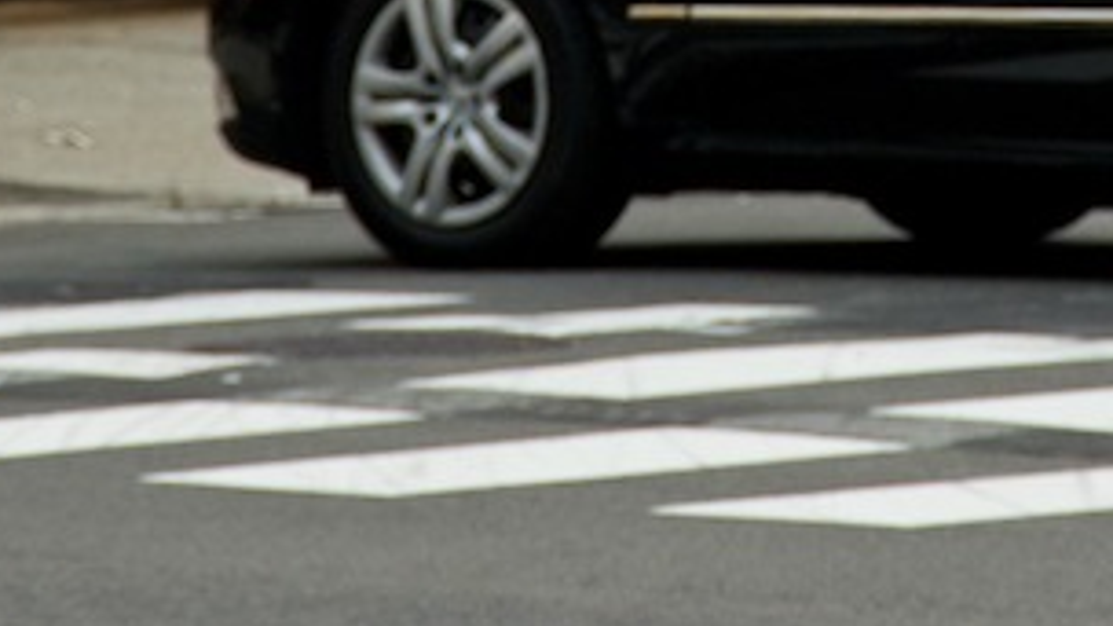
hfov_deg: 3.5
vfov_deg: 2.0
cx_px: 886
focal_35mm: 619
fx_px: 18268
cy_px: -340
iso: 200
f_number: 6.3
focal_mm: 150
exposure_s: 1/250
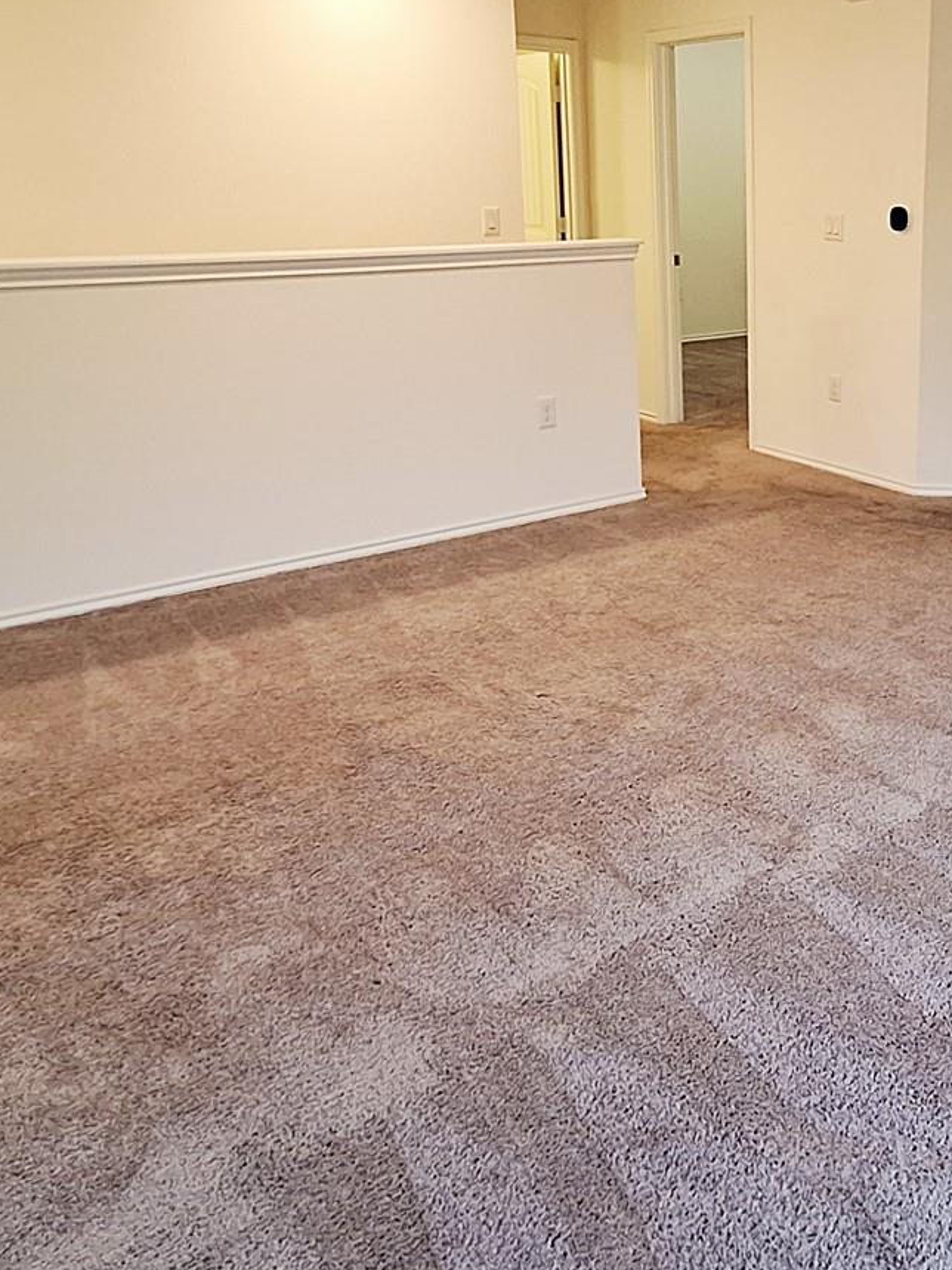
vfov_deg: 57.9
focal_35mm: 31
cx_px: 853
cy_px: 504
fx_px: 1137
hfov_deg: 41.9
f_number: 2.2
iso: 160
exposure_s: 1/40
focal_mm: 1.74
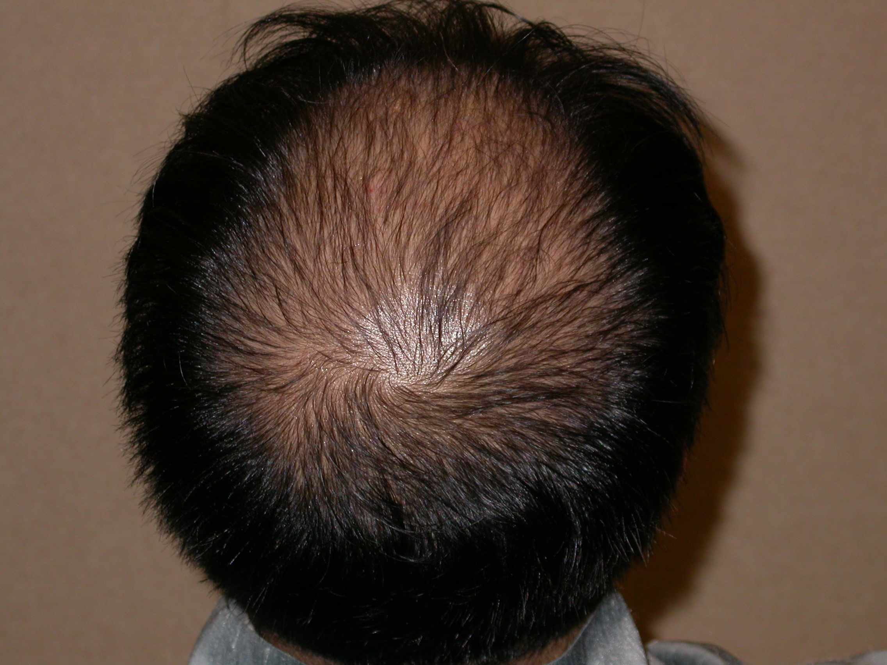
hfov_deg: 15.2
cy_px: 332
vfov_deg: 11.4
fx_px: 3331
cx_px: 444
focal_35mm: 130
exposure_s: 1/60.3
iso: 100
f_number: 4.6
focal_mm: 26.9
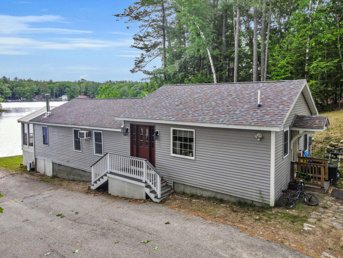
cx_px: 172
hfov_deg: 71.6
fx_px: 238
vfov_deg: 56.8
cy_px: 129
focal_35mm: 24
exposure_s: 1/200
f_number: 2.8
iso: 200
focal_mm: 4.5
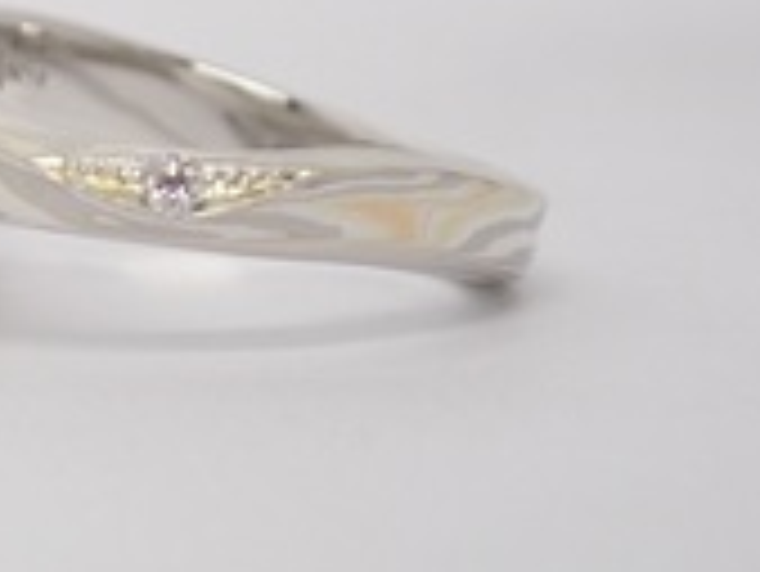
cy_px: 205
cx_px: -175
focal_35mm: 250
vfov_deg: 6.0
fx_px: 5493
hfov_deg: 7.8
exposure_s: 1/100
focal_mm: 16.79
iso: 200
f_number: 4.7
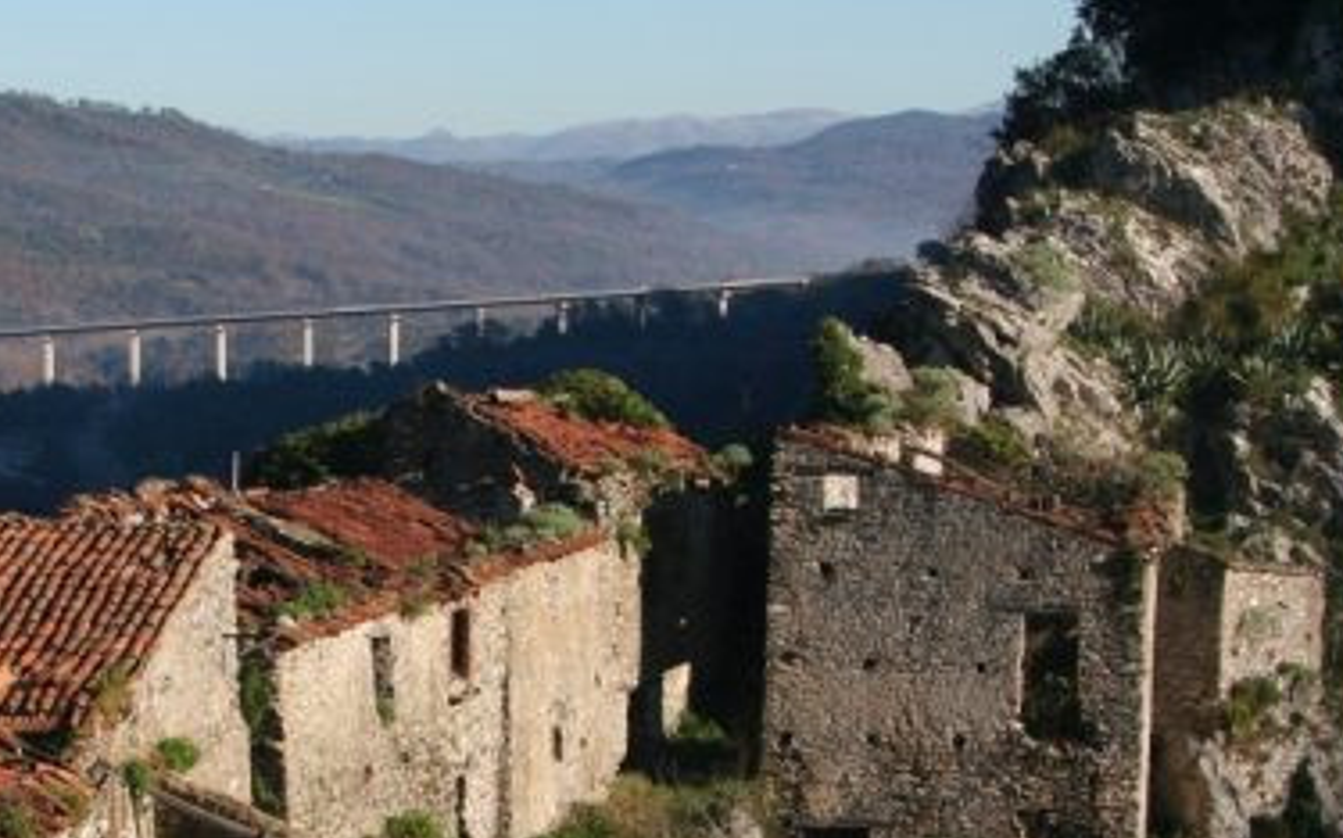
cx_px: 423
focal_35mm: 94
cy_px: 795
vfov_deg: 13.7
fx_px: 3439
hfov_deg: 22.0
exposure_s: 1/160
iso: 100
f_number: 10
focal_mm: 28
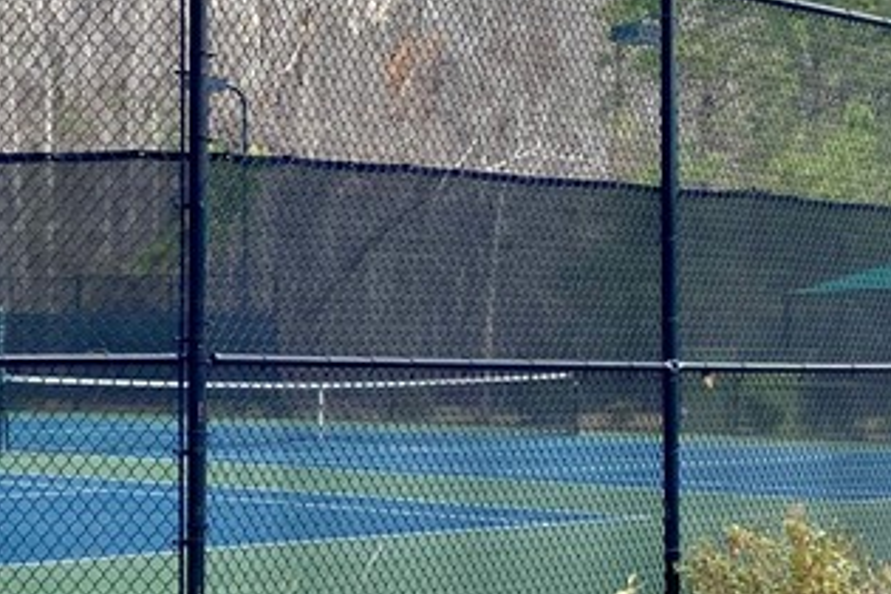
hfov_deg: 22.6
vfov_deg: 15.5
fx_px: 2178
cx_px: 105
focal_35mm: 88
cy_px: 243
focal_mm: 4.25
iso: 32
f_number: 1.8
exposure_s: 1/1147
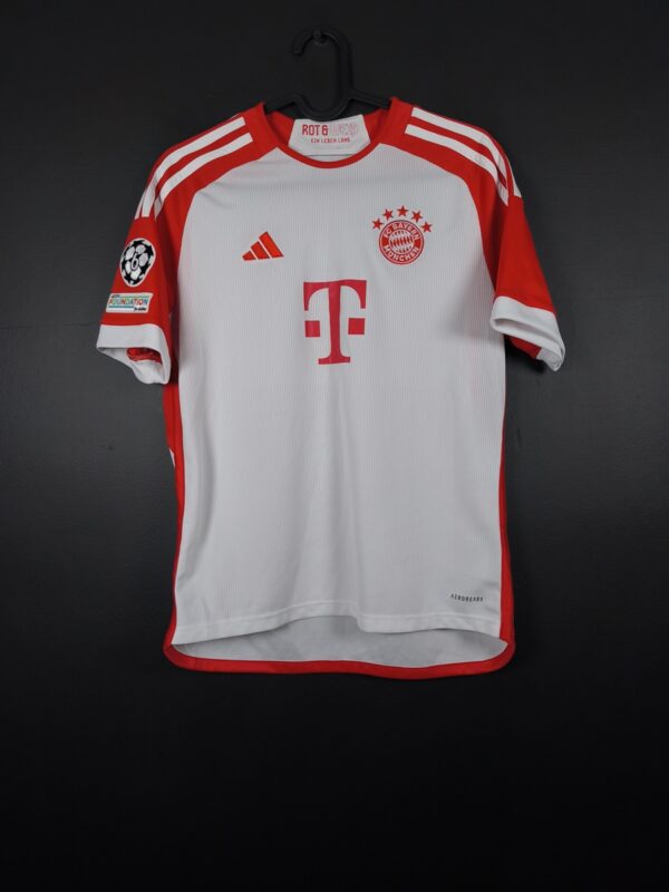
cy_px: 446
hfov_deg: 58.9
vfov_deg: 73.9
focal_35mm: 23
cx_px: 334
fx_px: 593
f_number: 1.6
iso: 400
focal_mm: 6.57
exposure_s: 1/160
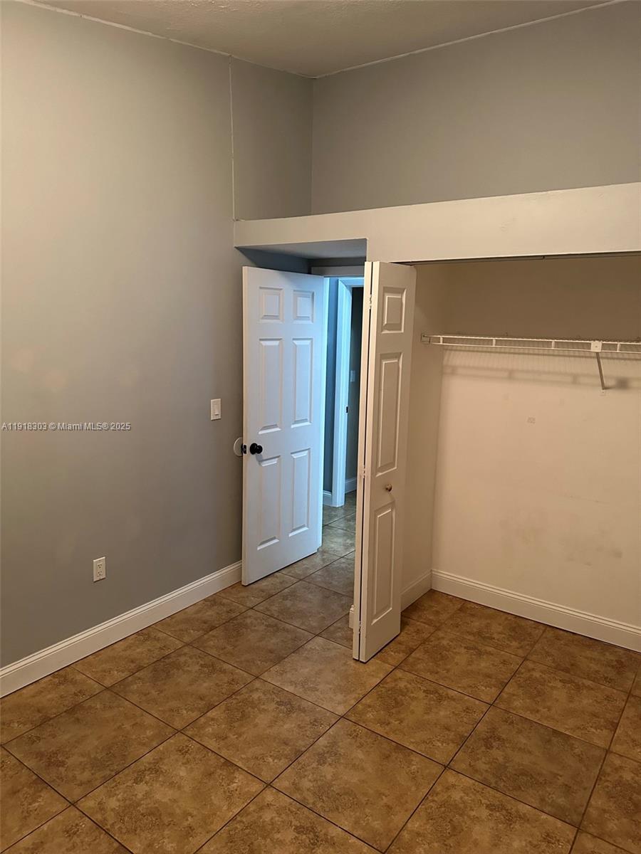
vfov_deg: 71.6
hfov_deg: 56.8
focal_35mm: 24
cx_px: 320
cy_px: 427
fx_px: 593
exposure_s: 1/40
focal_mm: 6.86
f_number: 1.78
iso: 640
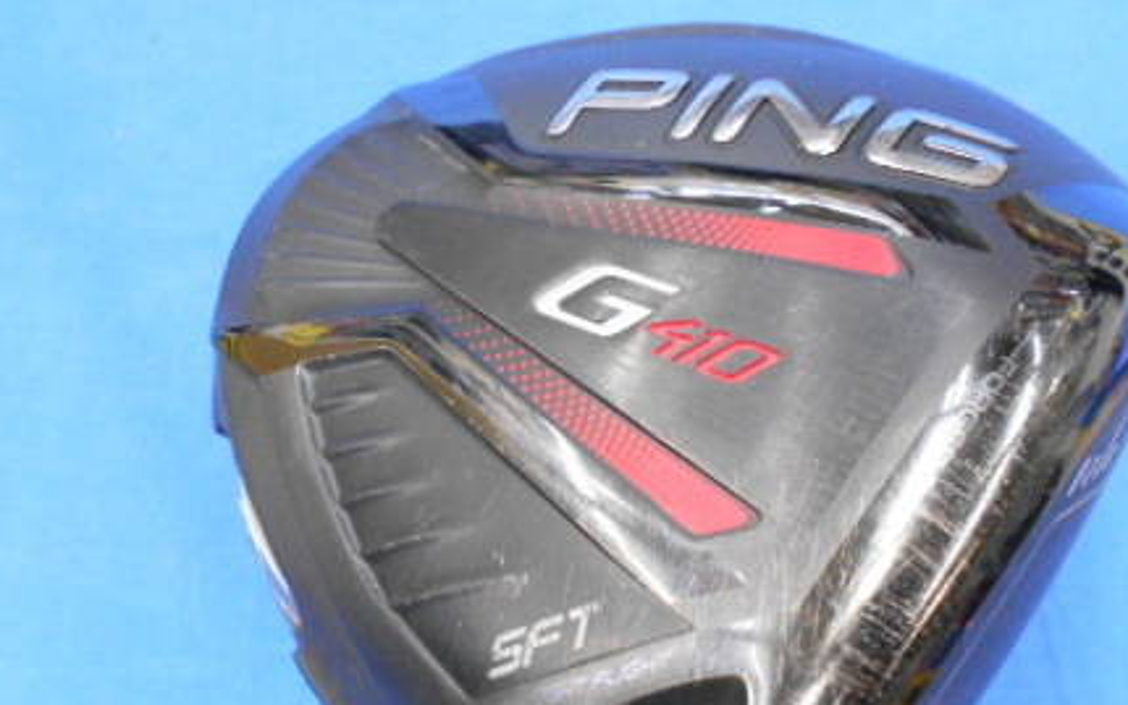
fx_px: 1261
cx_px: 693
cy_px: 584
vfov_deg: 30.4
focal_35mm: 41
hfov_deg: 47.8
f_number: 3.2
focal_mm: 4.6
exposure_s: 1/20
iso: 400
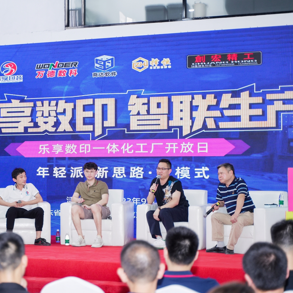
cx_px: 76
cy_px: 146
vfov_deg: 22.2
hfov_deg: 22.0
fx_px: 747
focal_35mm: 78
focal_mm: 61
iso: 640
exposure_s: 1/250
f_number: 2.8
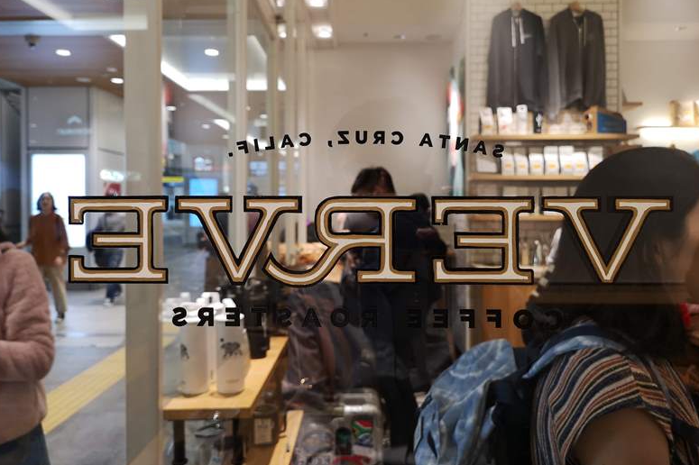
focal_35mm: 29
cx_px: 348
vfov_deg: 44.9
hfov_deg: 63.7
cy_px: 208
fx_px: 563
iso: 100
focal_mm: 3.95
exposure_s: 1/50
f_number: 1.8
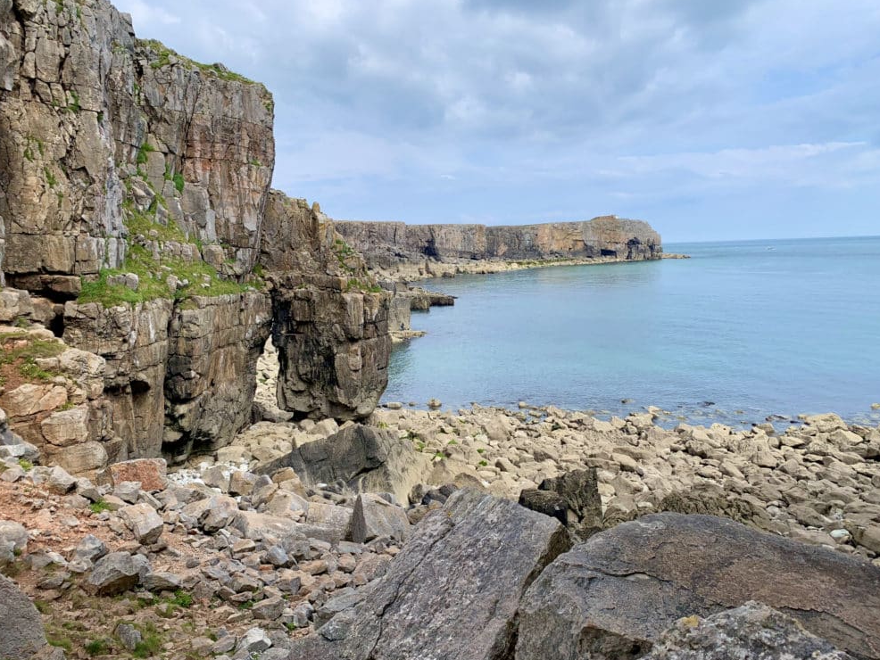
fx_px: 687
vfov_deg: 51.4
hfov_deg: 65.3
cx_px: 448
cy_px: 338
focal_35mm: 27
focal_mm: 4.25
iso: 25
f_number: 1.8
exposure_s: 1/1953
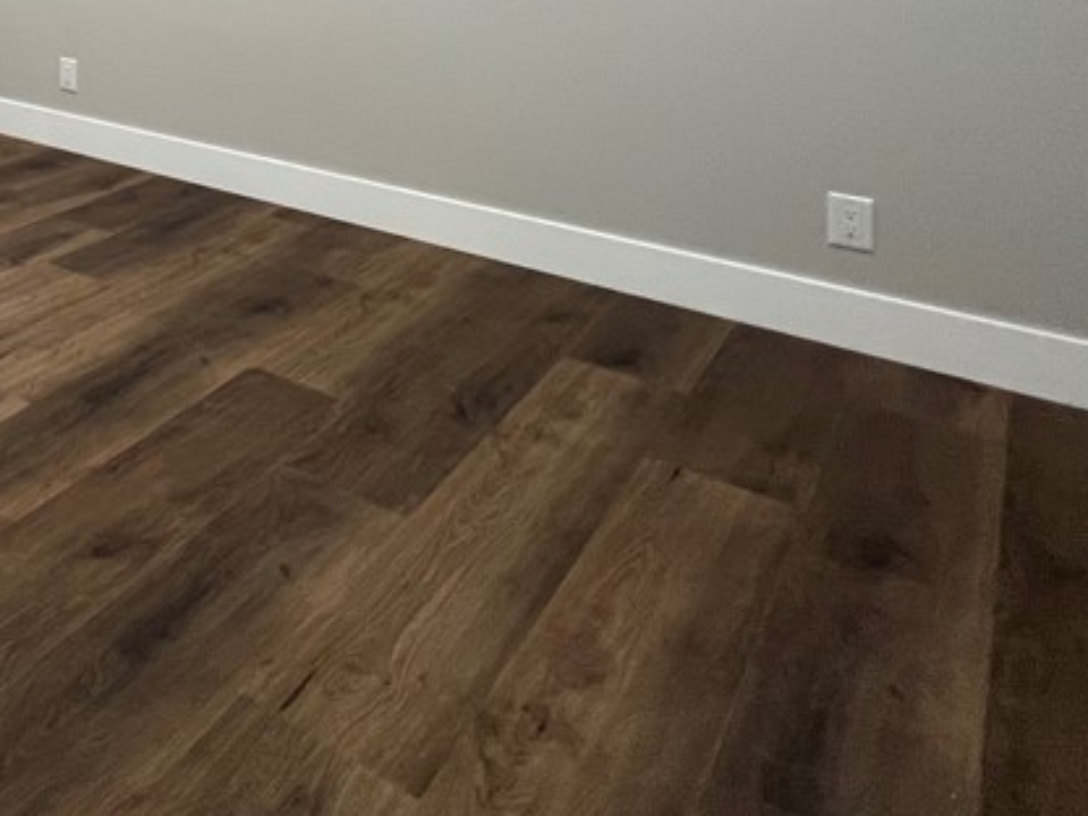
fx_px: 1006
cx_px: -173
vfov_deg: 35.5
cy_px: -144
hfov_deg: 41.7
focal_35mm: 32
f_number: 1.8
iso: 160
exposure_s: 1/60
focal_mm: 1.57
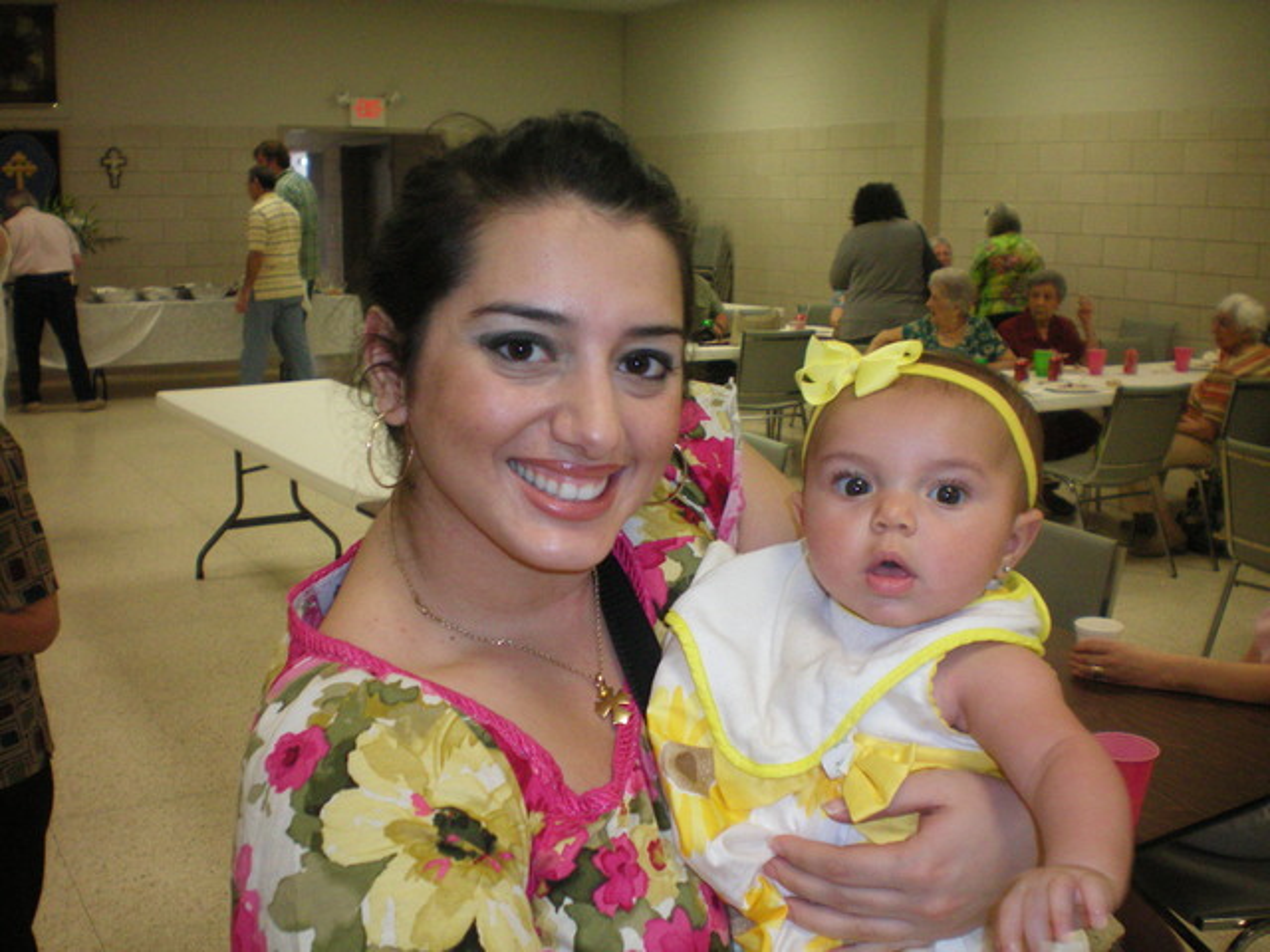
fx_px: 1394
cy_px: 476
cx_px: 635
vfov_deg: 37.7
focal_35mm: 38
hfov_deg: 49.0
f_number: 3.1
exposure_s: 1/60
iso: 200
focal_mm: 6.3
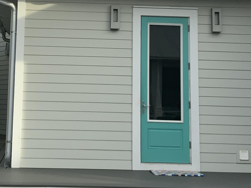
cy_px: 27
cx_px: 65
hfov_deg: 26.0
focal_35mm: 74
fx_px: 537
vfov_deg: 19.6
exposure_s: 1/1195
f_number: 1.8
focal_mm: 3
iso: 16
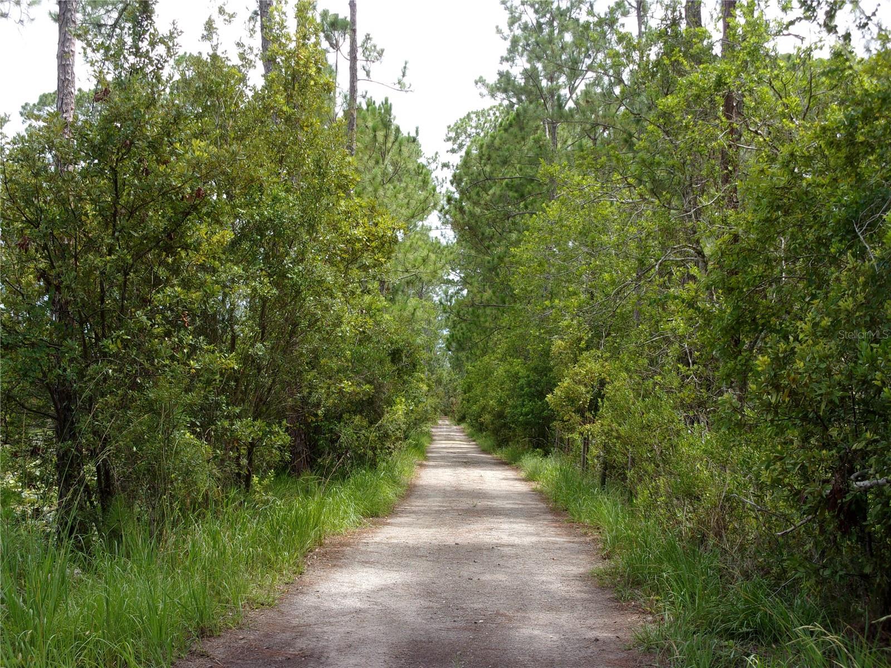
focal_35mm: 53
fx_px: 1364
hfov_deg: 36.2
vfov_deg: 27.5
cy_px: 334
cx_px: 446
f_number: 4.9
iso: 80
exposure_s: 1/170
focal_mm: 9.5
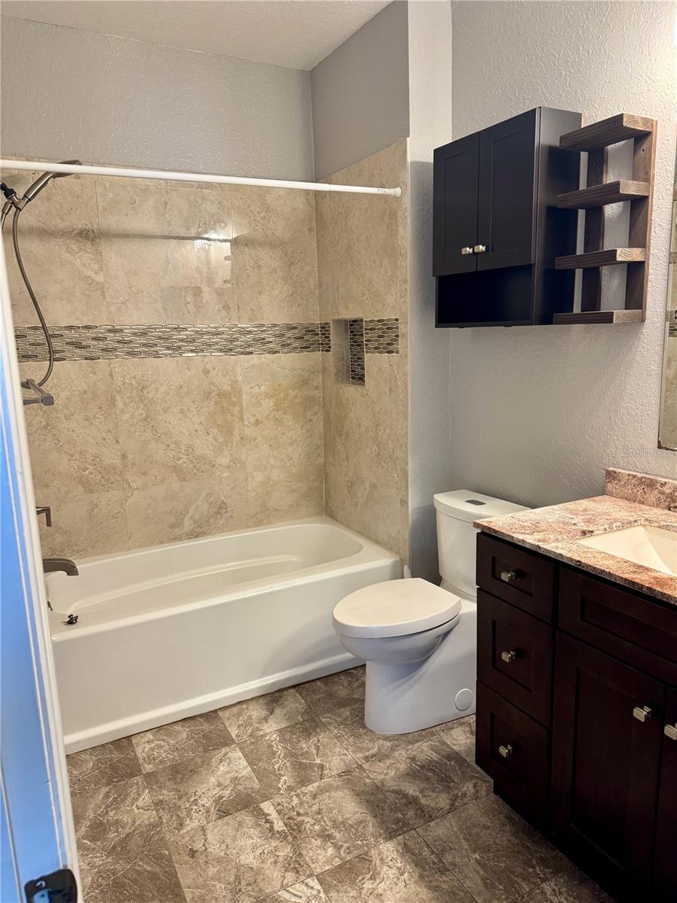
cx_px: 338
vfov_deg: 71.6
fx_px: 626
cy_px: 452
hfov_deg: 56.8
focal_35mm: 24
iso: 160
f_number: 1.78
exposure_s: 1/60
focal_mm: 6.76
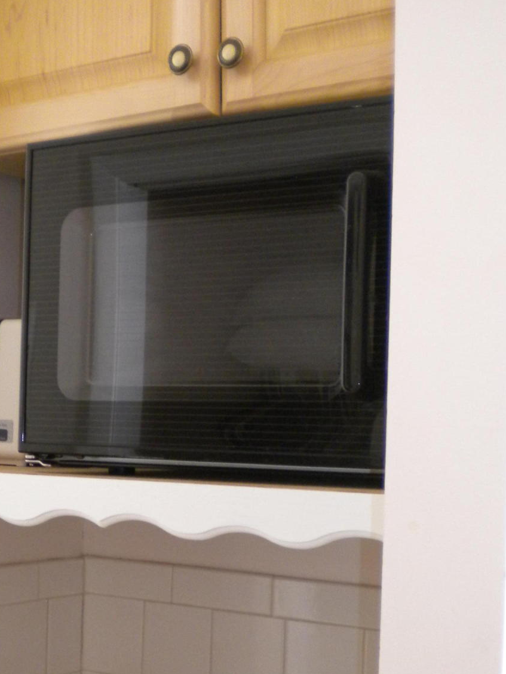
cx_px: 162
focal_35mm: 62
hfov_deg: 23.5
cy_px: 453
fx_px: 1208
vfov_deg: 30.9
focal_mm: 6.3
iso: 254
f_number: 3.1
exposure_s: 1/56.4
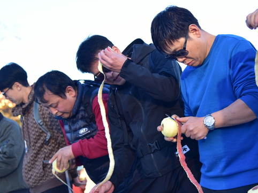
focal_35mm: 74
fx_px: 551
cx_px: 145
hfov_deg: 26.3
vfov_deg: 19.9
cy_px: 99
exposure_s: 1/250
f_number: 4
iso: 320
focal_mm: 58
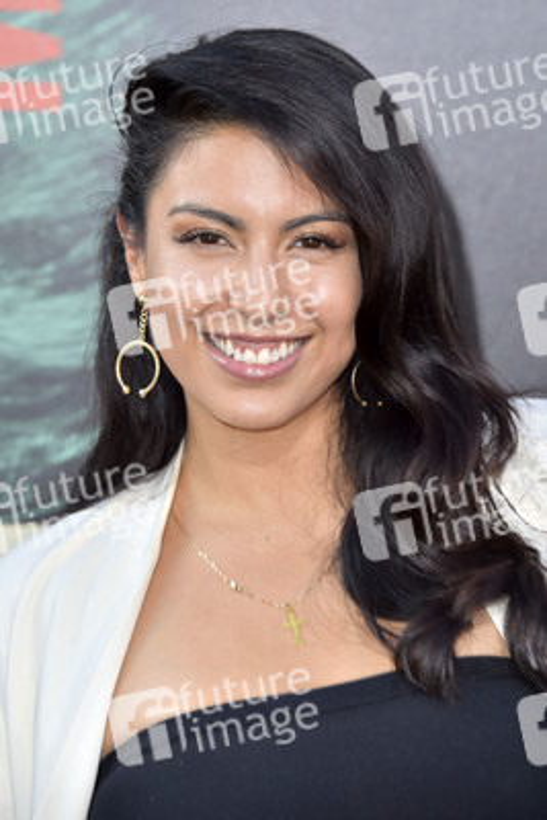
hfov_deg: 6.5
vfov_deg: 9.8
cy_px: 410
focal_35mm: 210
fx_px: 4782
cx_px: 274
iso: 320
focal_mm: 210
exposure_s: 1/250
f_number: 7.1
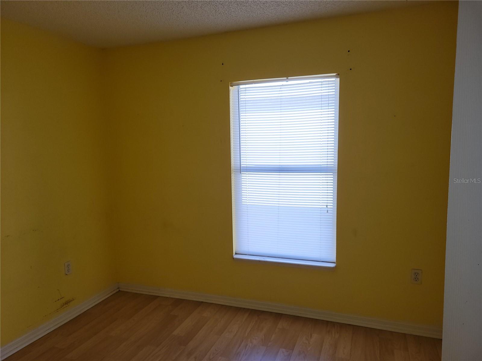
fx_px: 362
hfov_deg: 67.3
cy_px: 180
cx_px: 241
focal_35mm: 26
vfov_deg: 53.1
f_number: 1.8
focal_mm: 5.4
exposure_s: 1/129
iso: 40
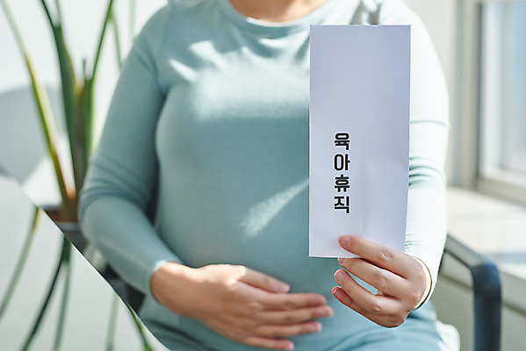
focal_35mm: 85
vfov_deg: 16.1
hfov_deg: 23.9
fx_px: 1242
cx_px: 263
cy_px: 176
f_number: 4
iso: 250
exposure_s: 1/320
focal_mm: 85
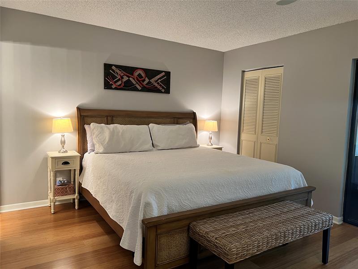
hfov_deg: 67.3
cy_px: 134
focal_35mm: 26
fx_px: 269
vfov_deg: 53.1
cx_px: 179
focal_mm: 5.7
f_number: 1.5
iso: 200
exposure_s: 1/60
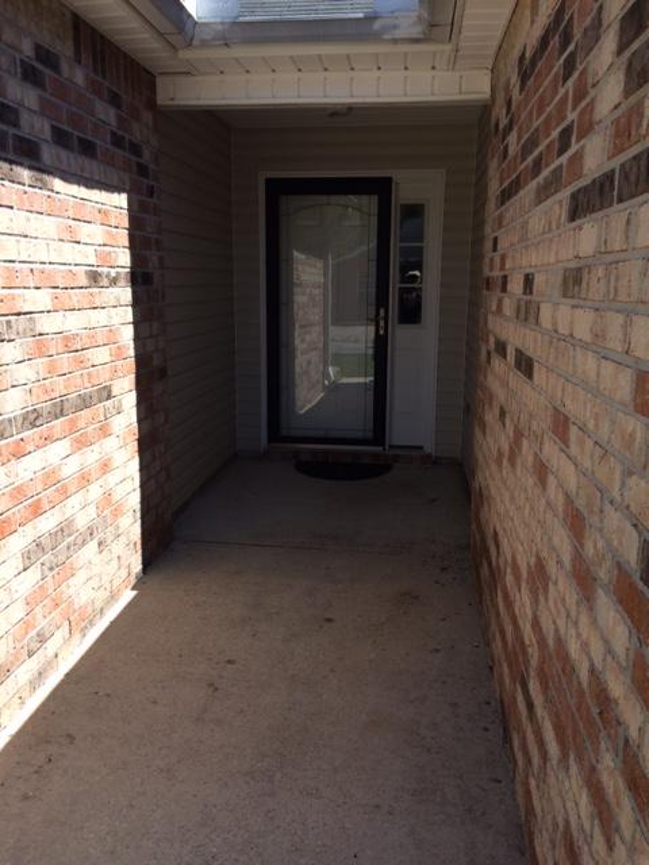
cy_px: 432
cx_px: 324
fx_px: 725
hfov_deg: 48.2
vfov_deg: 61.7
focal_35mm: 29
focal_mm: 4.15
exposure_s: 1/892
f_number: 2.2
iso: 32
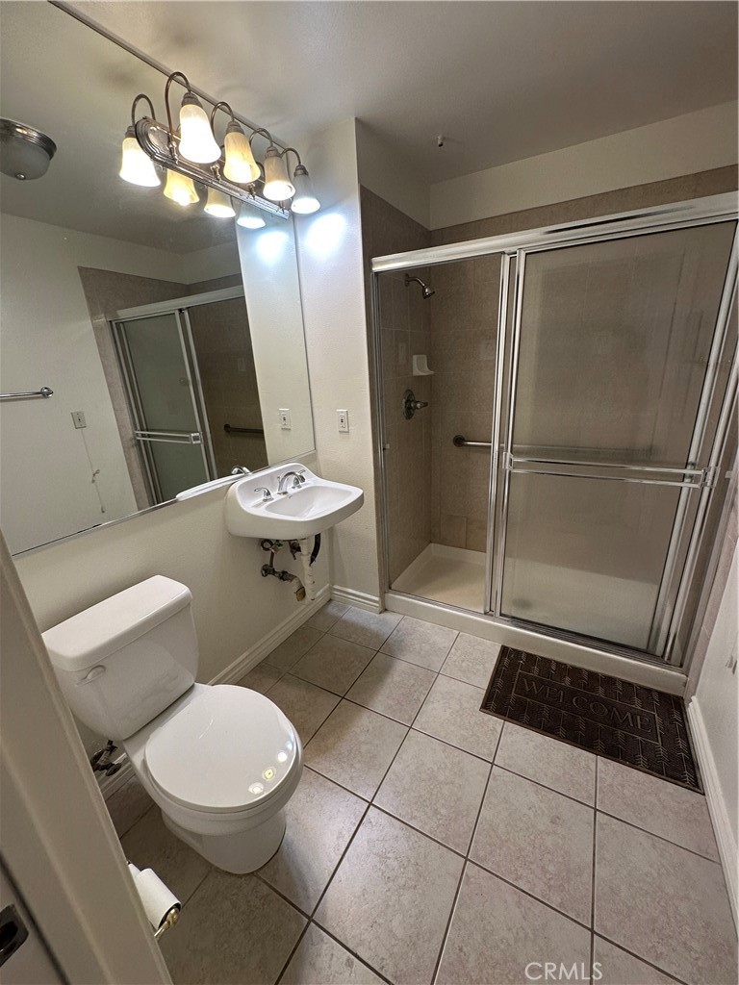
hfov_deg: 85.7
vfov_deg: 102.1
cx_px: 370
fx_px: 399
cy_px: 492
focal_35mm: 14
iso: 125
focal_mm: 2.22
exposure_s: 1/120
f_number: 2.2
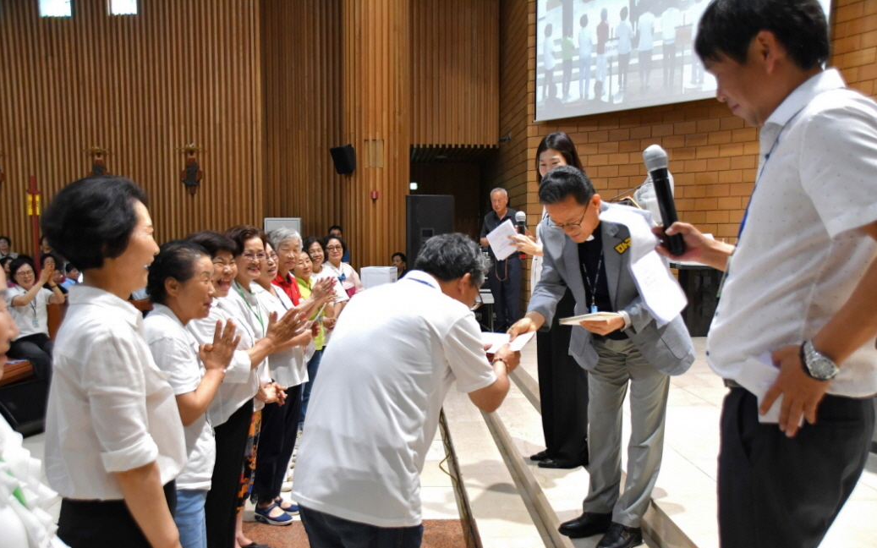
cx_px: 441
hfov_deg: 55.3
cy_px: 303
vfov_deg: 36.2
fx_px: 836
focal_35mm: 35
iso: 1600
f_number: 3.8
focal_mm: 22
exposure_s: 1/125
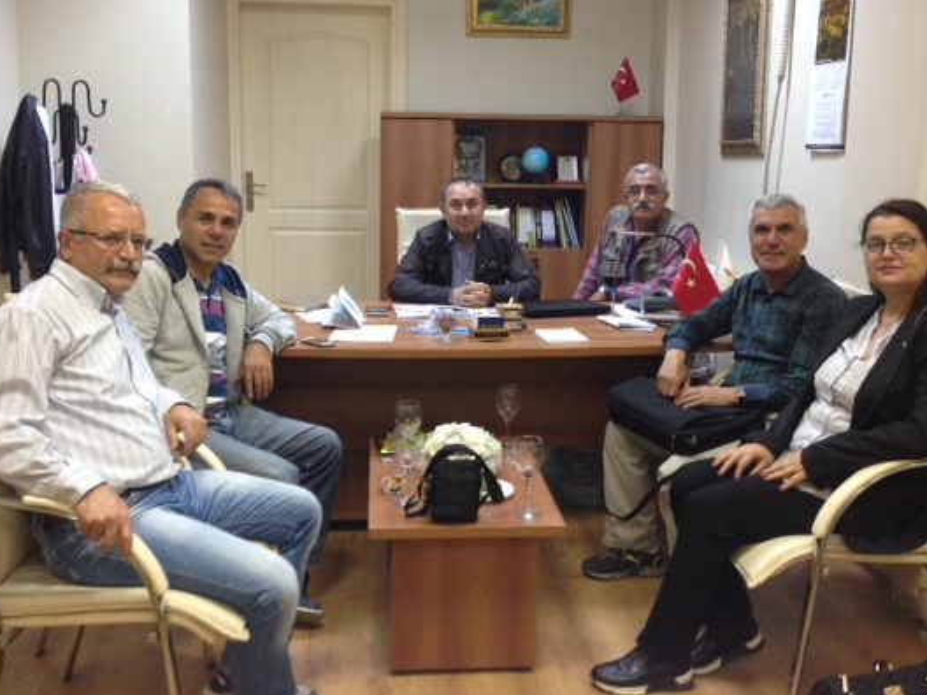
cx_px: 479
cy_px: 281
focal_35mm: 40
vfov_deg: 35.8
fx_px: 1071
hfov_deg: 46.8
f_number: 2.4
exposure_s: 1/20
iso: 125
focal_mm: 4.12
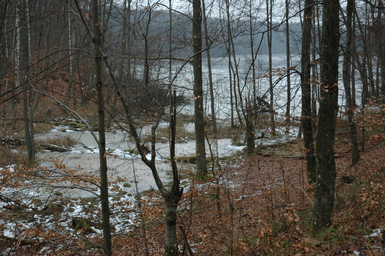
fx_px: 545
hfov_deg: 38.9
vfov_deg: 26.4
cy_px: 128
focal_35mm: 51
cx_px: 192
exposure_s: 1/160
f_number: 6.3
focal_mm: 34
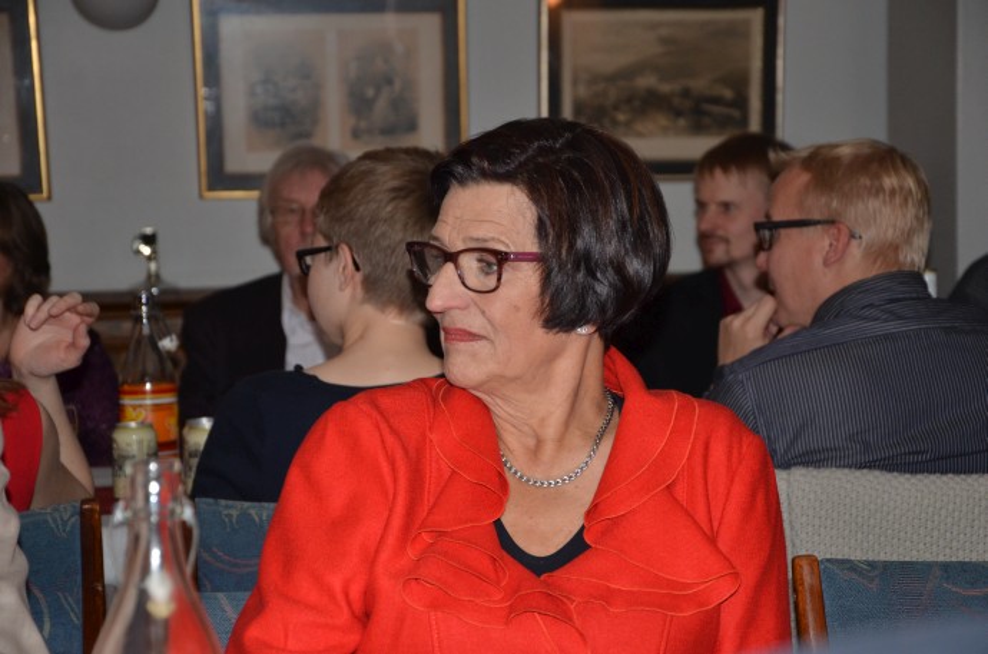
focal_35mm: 99
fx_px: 2711
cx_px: 494
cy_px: 327
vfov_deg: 13.8
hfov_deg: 20.7
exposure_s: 1/60
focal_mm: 66
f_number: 5.3
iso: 800
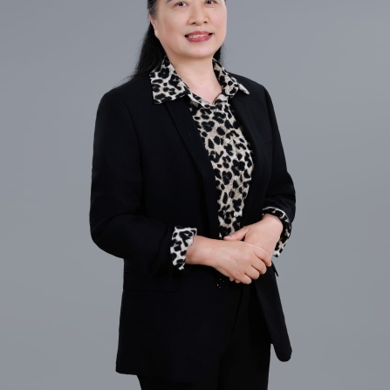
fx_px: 1389
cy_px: 155
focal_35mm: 109
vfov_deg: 16.0
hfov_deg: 16.0
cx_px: 195
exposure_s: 1/125
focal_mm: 85
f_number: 9
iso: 100
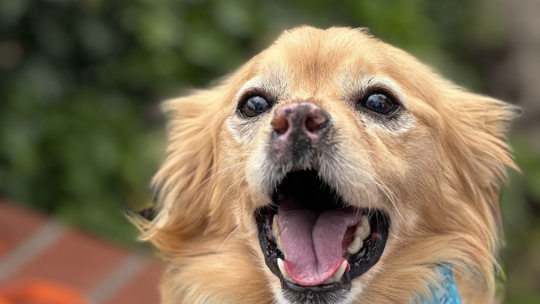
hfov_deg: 19.1
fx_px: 1604
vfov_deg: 10.7
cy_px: 285
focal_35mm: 112
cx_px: 270
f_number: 2.8
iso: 32
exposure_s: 1/316
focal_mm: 9
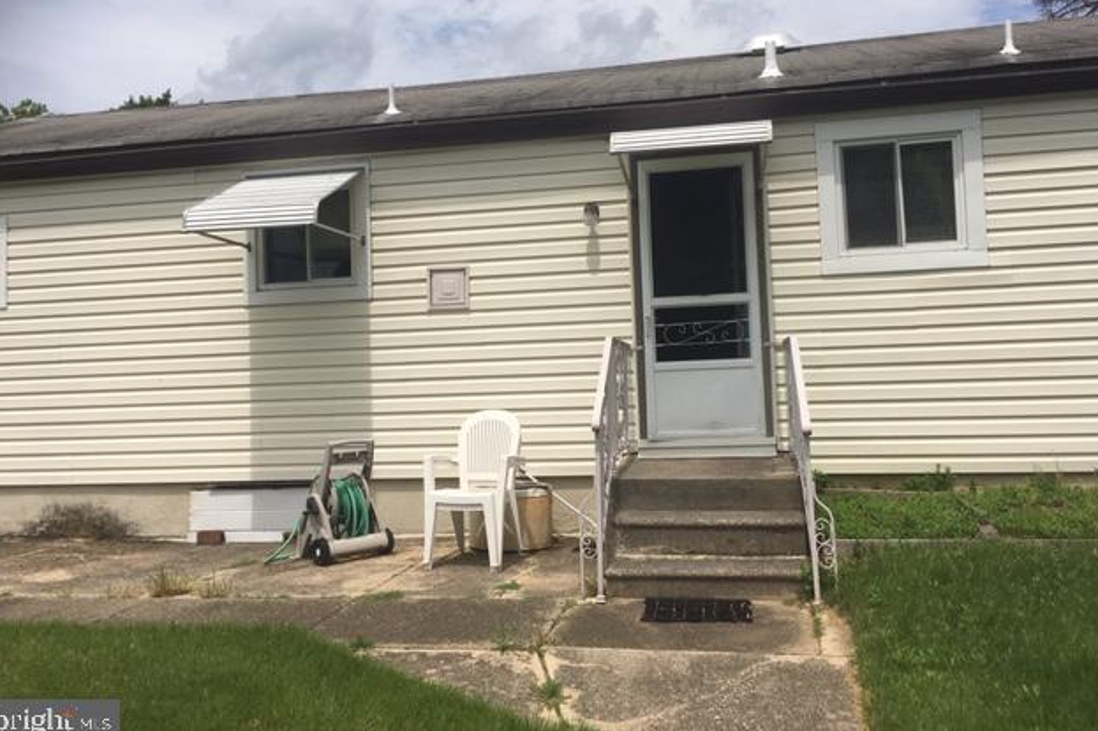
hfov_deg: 60.3
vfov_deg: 42.2
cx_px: 546
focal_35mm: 31
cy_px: 322
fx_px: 945
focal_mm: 4.15
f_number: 2.2
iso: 25
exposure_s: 1/3497
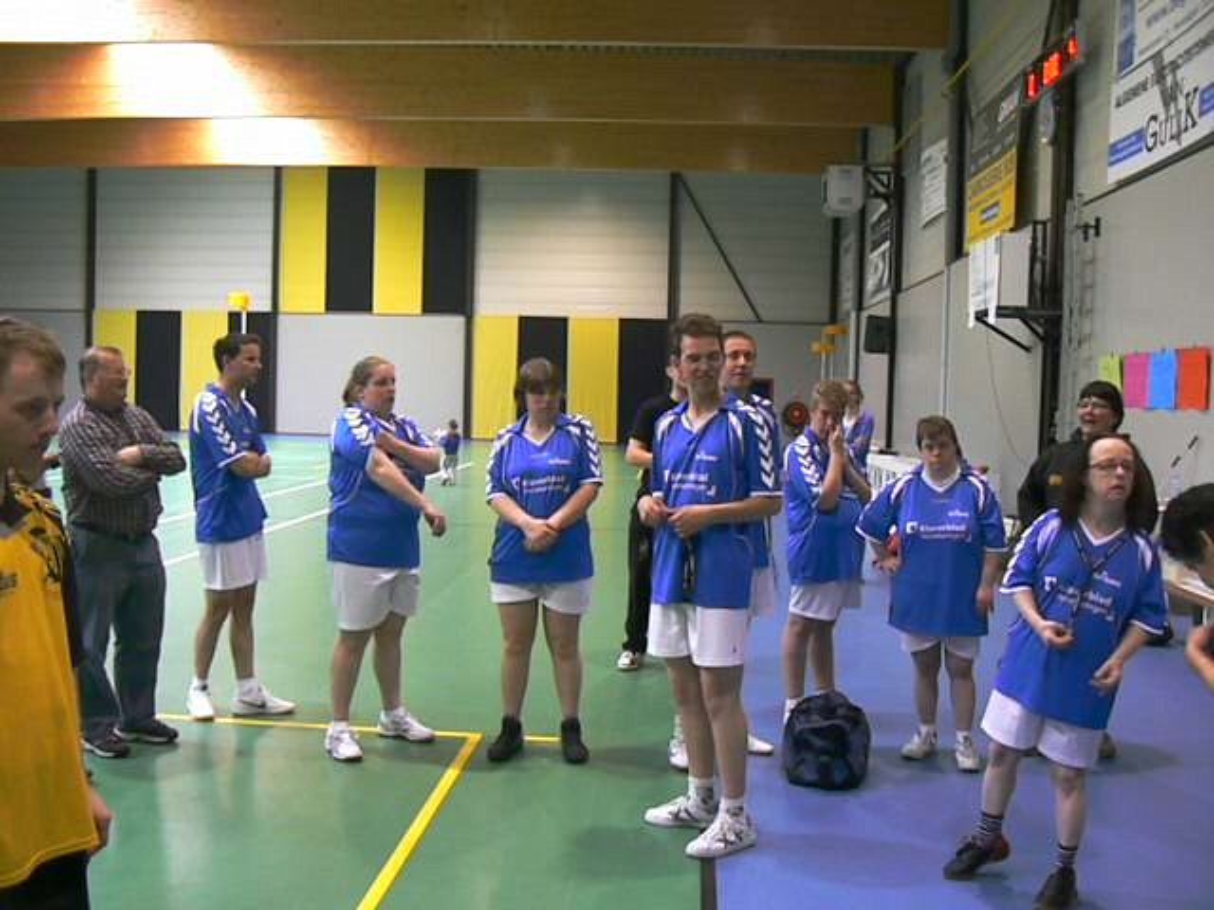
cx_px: 607
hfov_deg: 51.4
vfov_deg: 39.7
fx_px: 1263
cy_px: 455
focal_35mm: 36
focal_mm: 6
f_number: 2.8
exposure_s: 1/60
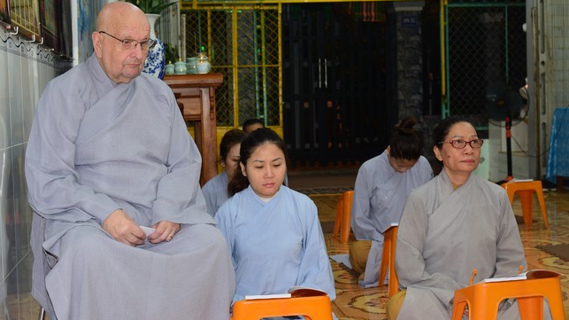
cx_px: 283
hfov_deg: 39.2
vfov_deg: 22.6
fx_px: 799
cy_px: 137
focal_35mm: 53
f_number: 5
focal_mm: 50
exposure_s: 1/40
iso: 400
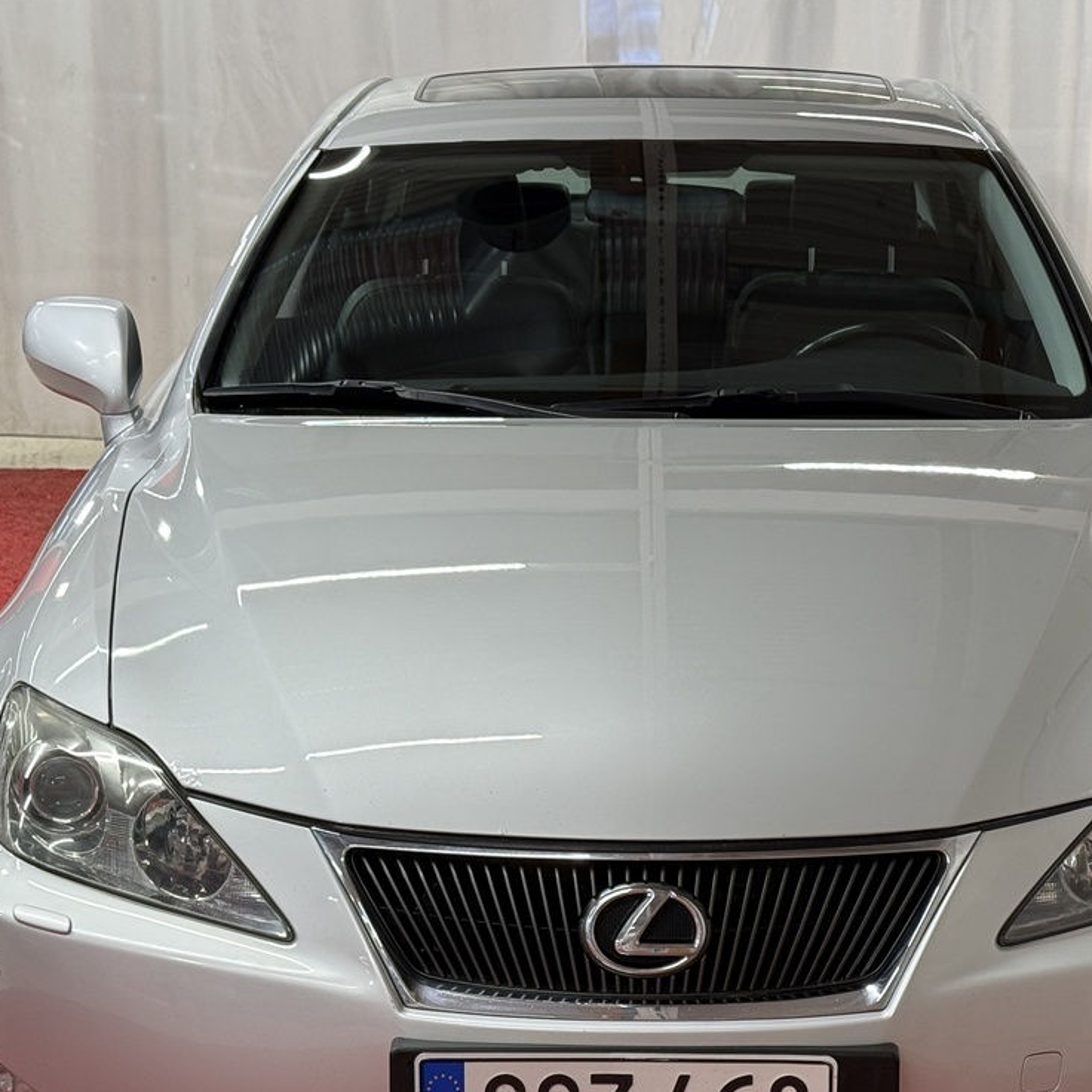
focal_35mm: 83
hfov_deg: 20.9
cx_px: 642
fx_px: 2962
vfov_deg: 20.9
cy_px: 648
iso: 100
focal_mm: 6.76
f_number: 1.78
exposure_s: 1/67
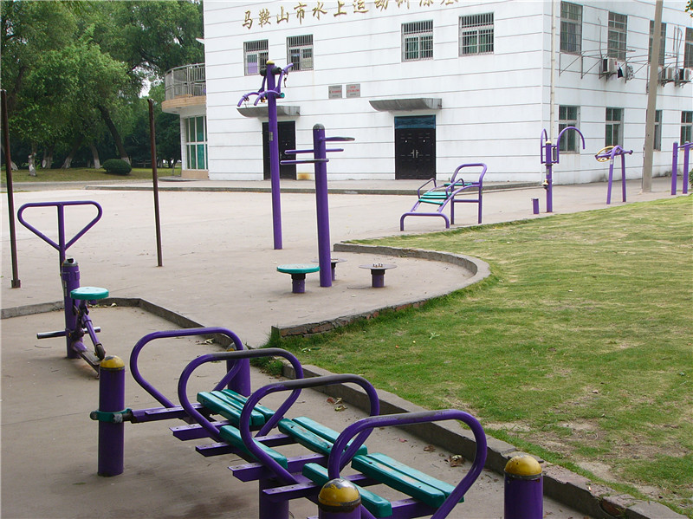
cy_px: 260
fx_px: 980
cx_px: 346
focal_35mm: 49
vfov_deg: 29.6
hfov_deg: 38.9
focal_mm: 8.2
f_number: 4
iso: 50
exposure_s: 1/160
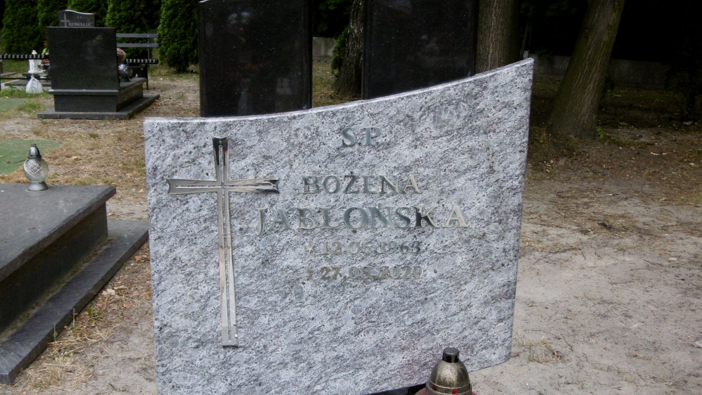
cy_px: 234
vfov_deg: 25.4
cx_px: 352
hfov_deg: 43.7
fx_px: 875
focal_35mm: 47
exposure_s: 1/60
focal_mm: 7.7
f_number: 3.8
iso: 200
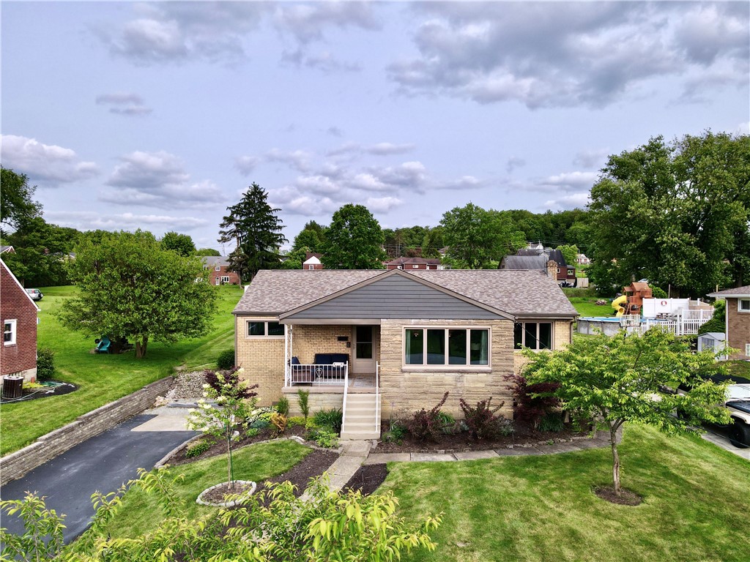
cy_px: 281
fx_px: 520
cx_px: 375
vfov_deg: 56.8
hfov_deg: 71.6
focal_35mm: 24
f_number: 2.8
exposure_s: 1/320
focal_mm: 4.5
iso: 100
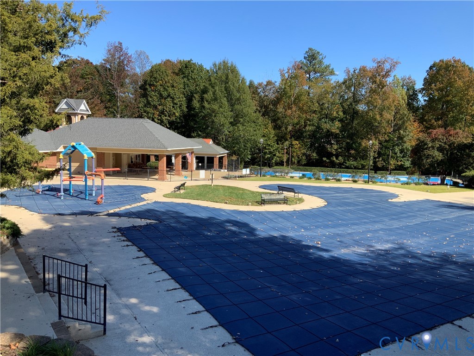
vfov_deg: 48.2
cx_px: 237
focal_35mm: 29
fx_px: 397
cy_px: 178
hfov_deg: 61.7
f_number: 1.8
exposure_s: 1/1035
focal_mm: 3
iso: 16
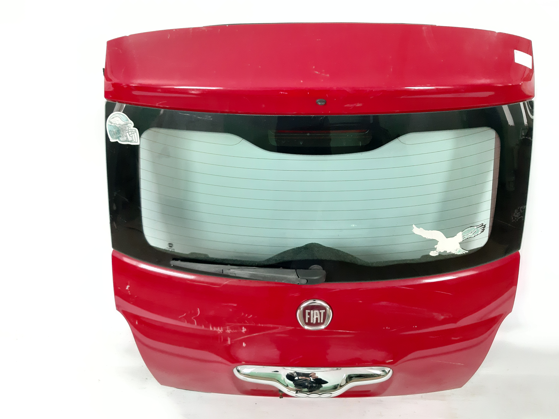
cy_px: 210
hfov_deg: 65.3
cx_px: 280
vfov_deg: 51.4
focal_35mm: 27
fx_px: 436
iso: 400
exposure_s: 1/50
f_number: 1.7
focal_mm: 3.93
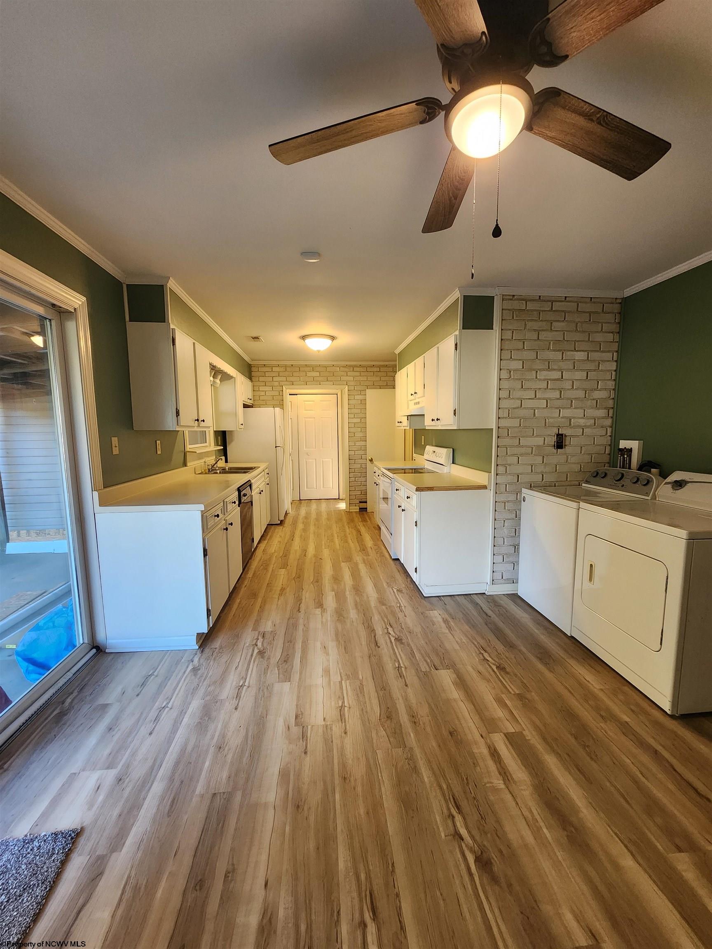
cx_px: 356
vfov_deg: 106.2
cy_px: 474
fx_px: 357
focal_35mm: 13
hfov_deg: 89.9
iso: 320
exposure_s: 1/60
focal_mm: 2.2
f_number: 2.2
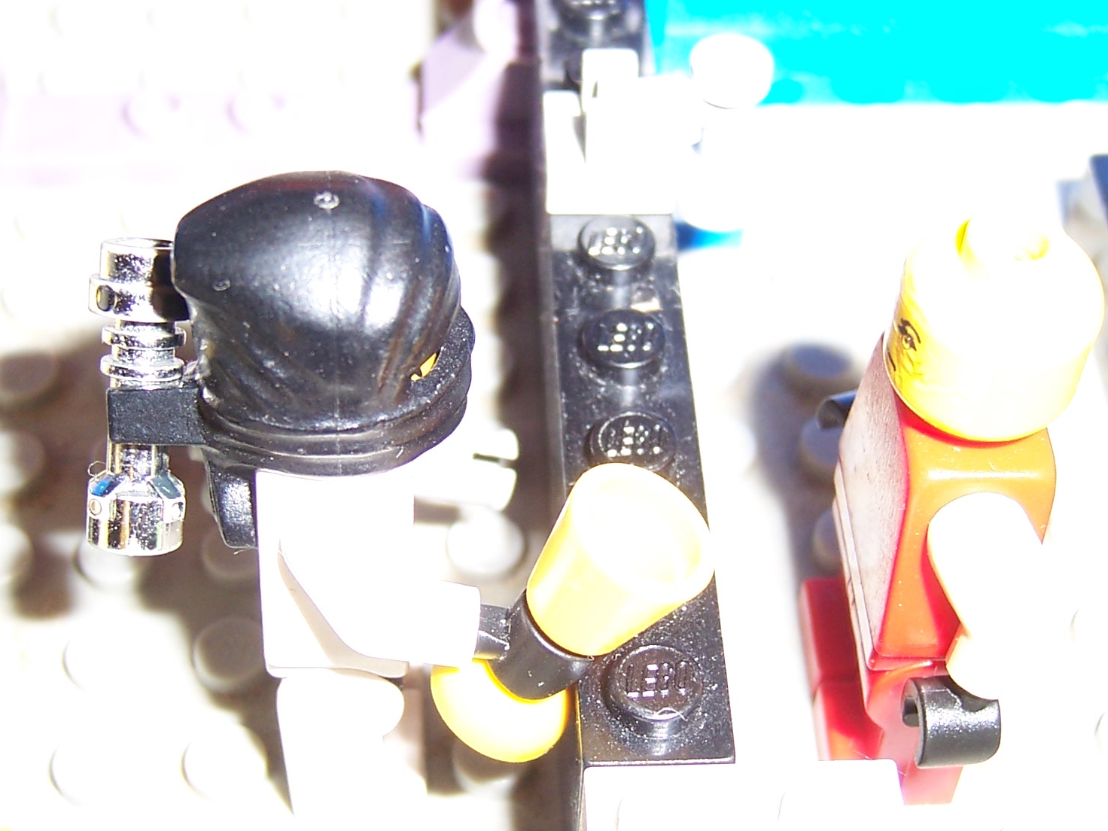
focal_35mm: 63
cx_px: 577
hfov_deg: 30.7
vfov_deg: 23.3
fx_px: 2017
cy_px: 440
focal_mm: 6.2
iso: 80
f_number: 2.8
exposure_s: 1/60
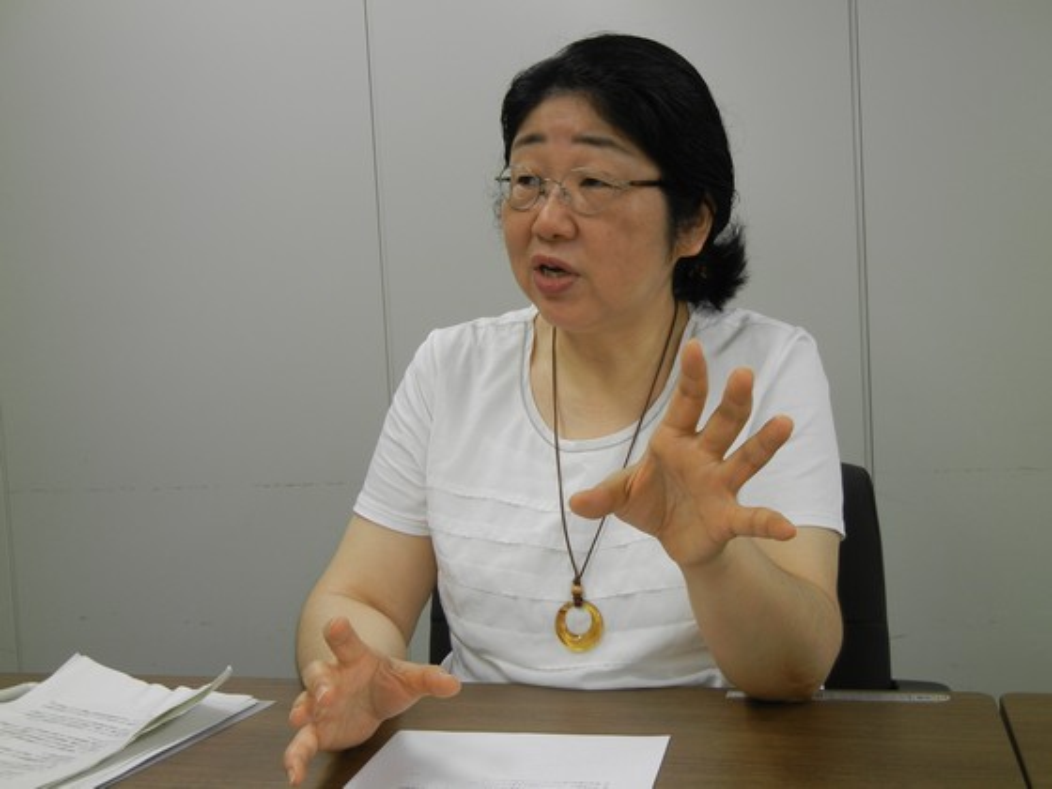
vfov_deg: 36.8
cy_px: 394
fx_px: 1185
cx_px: 526
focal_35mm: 39
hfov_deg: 47.9
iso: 160
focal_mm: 7.1
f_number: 3.7
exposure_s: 1/30
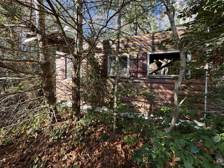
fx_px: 91
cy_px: 84
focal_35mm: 14
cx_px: 112
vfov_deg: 85.7
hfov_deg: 102.1
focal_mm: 2.22
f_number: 2.2
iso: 50
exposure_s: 1/99
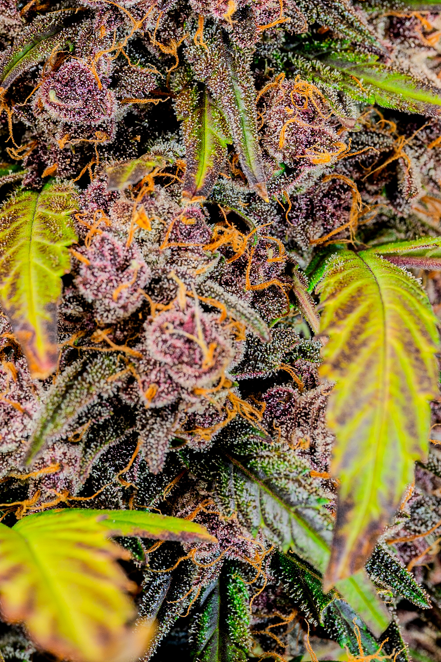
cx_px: 119
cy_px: 93
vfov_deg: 7.5
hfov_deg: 5.0
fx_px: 5053
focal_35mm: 275
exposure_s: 1/1.25
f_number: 9
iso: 64
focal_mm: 105
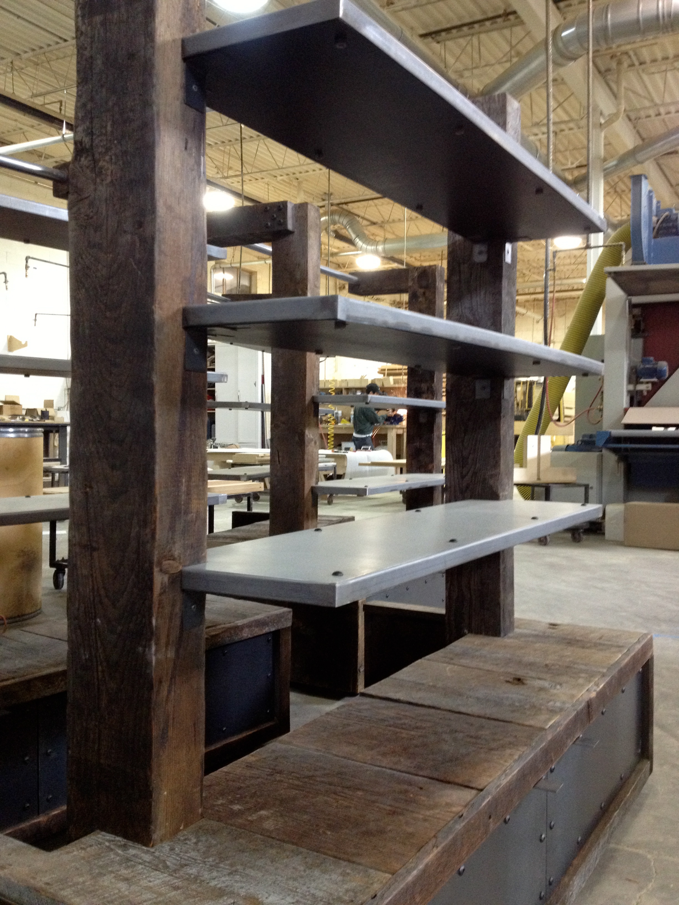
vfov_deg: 52.6
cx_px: 340
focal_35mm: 35
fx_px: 915
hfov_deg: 40.7
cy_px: 452
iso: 250
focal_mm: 4.28
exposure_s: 1/20
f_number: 2.4
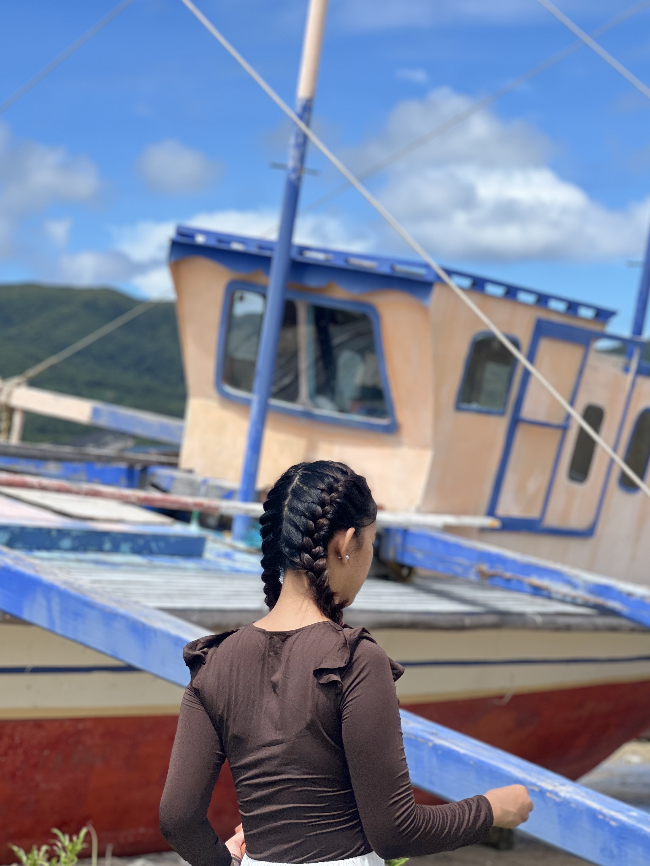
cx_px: 322
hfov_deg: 18.0
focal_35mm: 82
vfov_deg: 23.8
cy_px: 428
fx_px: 2053
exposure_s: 1/867
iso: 32
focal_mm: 9
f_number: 2.8
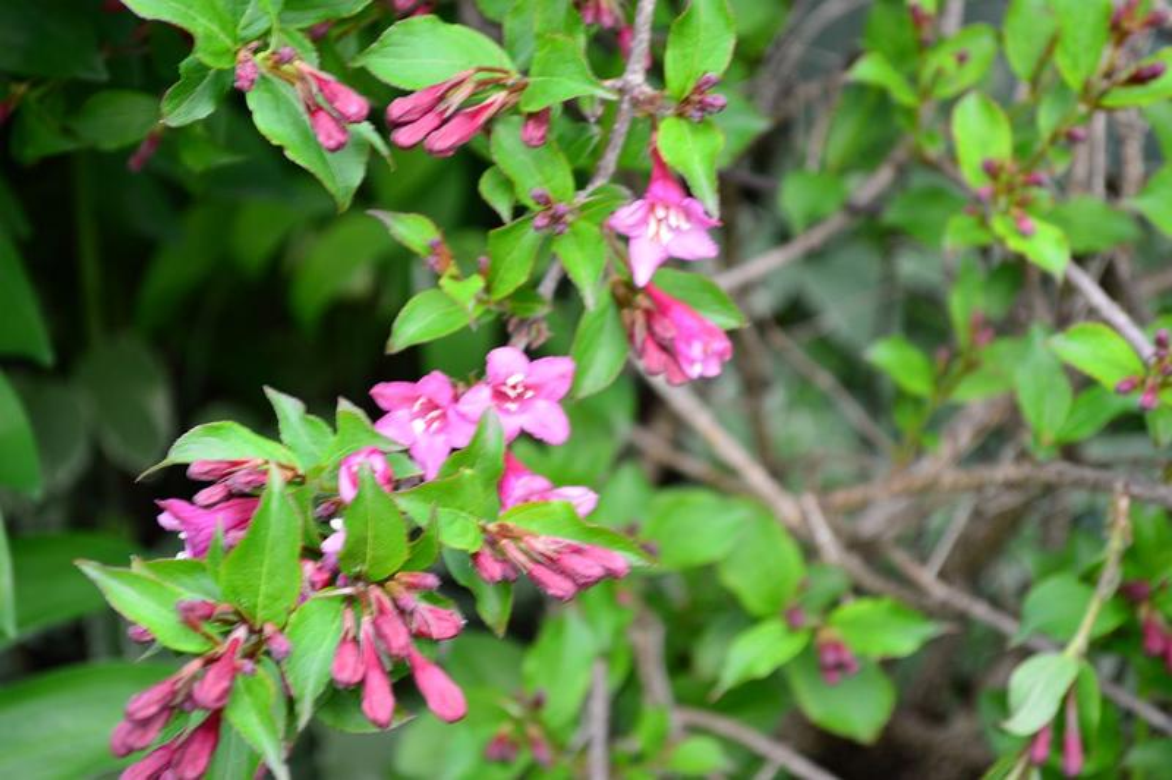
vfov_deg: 16.5
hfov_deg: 24.6
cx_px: 586
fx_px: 2684
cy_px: 390
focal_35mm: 82
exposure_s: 1/10
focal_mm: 55
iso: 100
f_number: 5.6
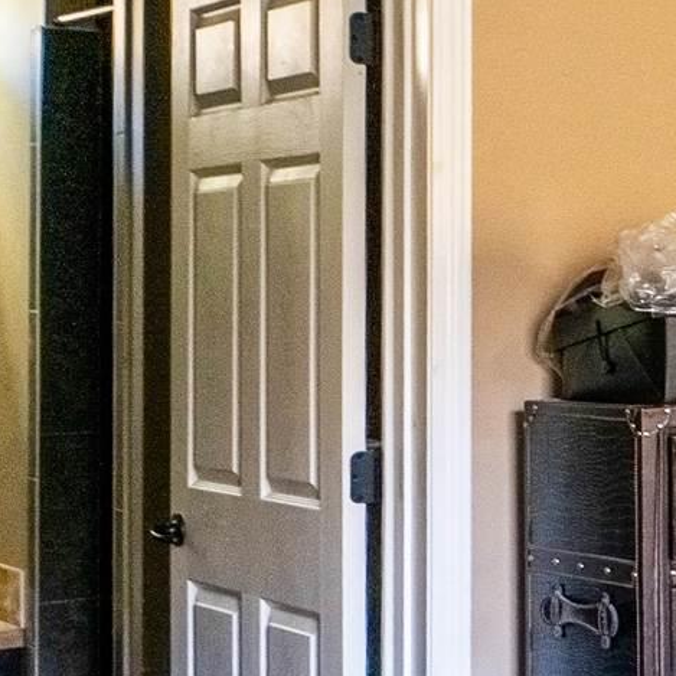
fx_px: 1966
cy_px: 381
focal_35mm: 89
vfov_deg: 19.5
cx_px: 1656
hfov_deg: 13.6
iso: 400
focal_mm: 16
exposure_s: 1/125
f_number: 8
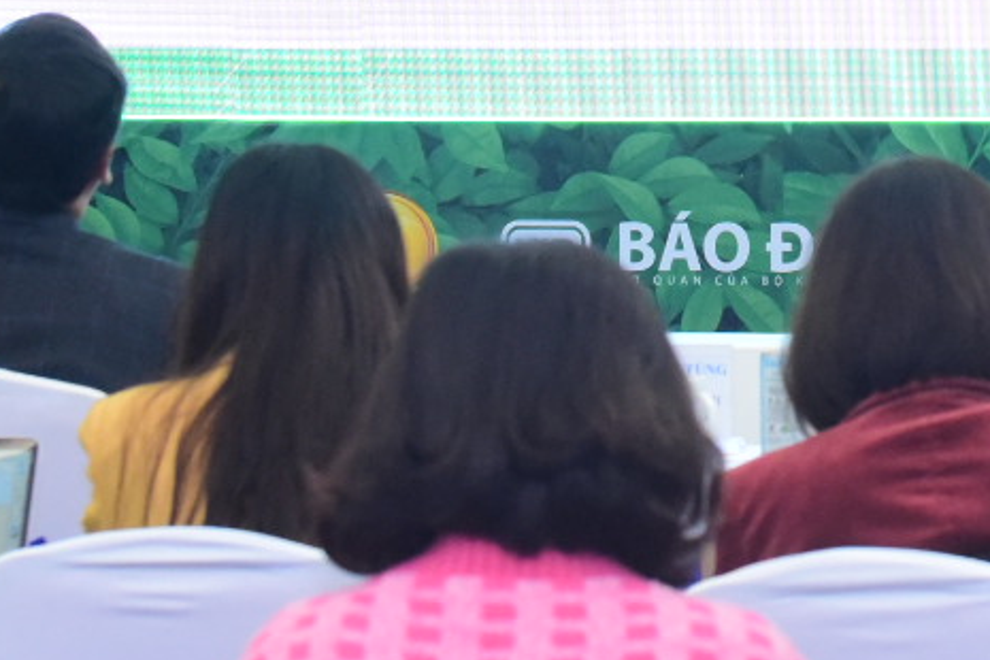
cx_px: 1288
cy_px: -224
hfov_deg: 8.3
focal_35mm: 244
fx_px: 6709
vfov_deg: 5.6
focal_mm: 70
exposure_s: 1/200
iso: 5000
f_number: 7.1
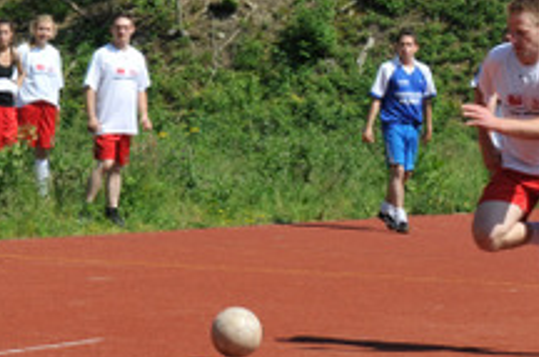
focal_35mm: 243
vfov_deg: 5.6
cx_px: 329
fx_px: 3630
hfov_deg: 8.5
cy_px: 147
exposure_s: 1/640
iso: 250
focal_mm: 70
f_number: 8
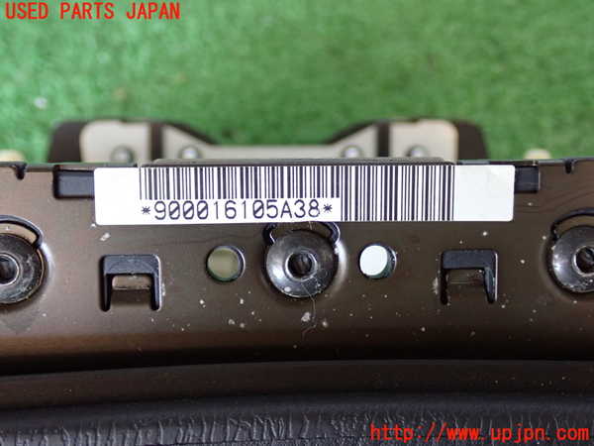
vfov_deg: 30.9
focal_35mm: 47
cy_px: 223
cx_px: 297
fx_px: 807
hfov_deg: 40.4
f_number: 3.1
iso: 800
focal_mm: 8.4
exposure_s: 1/50
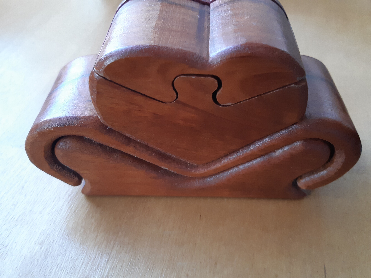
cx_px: 186
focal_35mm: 26
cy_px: 139
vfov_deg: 53.1
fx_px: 279
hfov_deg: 67.3
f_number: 1.7
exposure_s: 1/60
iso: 160
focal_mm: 3.93
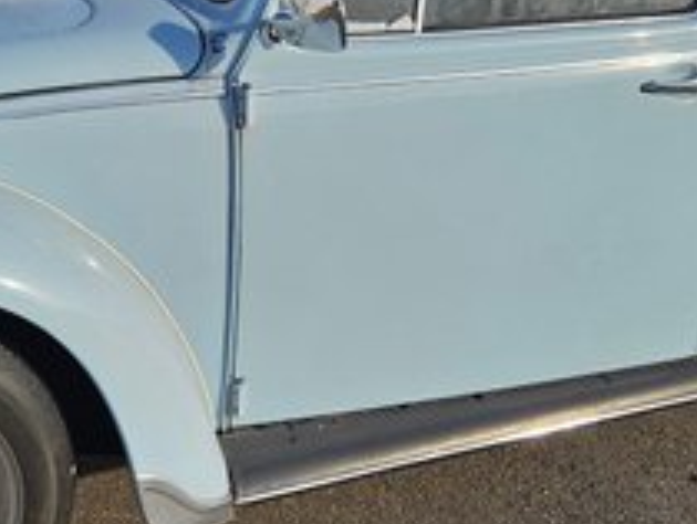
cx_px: 211
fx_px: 1391
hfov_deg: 27.9
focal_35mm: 69
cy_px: 174
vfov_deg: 21.3
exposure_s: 1/2210
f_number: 1.8
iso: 25
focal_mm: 5.4
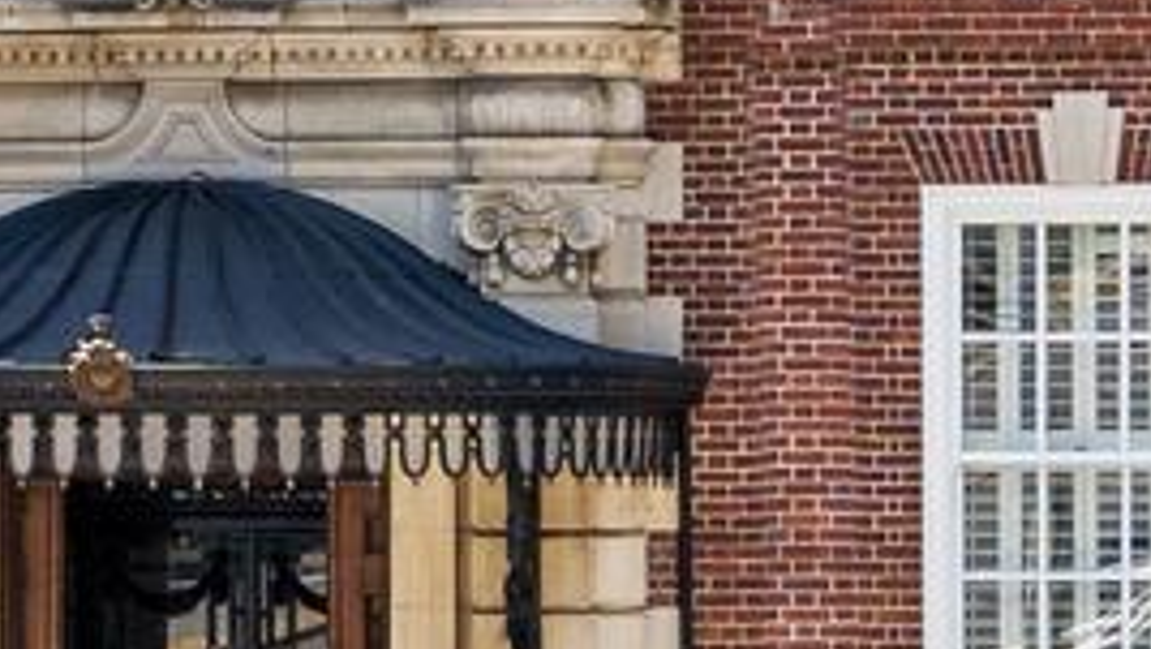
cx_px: 301
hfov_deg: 7.7
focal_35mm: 280
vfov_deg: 4.3
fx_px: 8549
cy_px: -569
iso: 100
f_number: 8
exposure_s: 1/250
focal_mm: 35
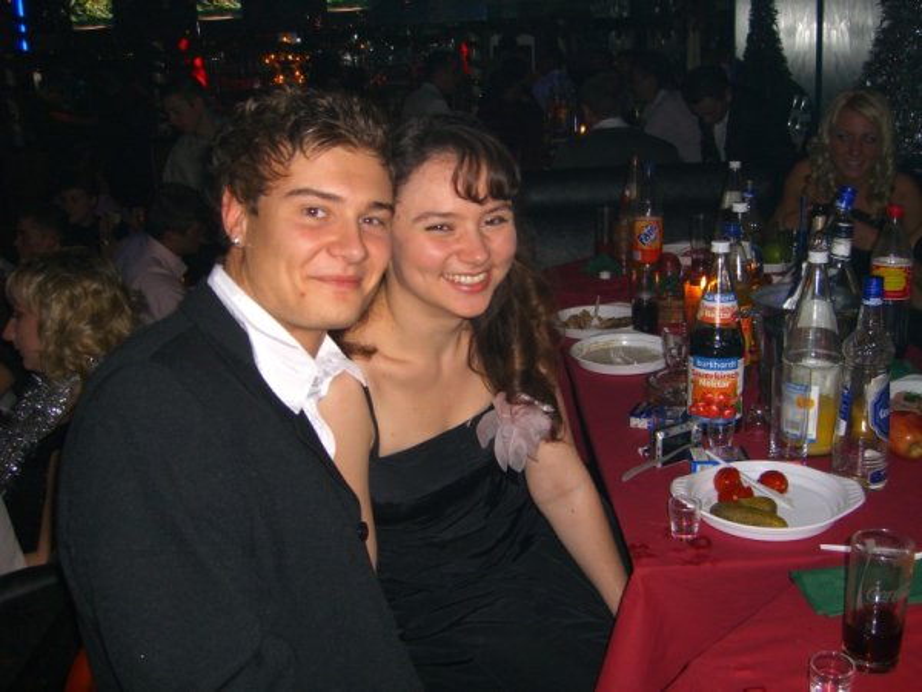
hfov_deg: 49.0
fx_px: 1012
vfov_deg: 37.7
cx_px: 461
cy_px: 346
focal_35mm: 38
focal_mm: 7.9
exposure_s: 1/60
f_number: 2.8
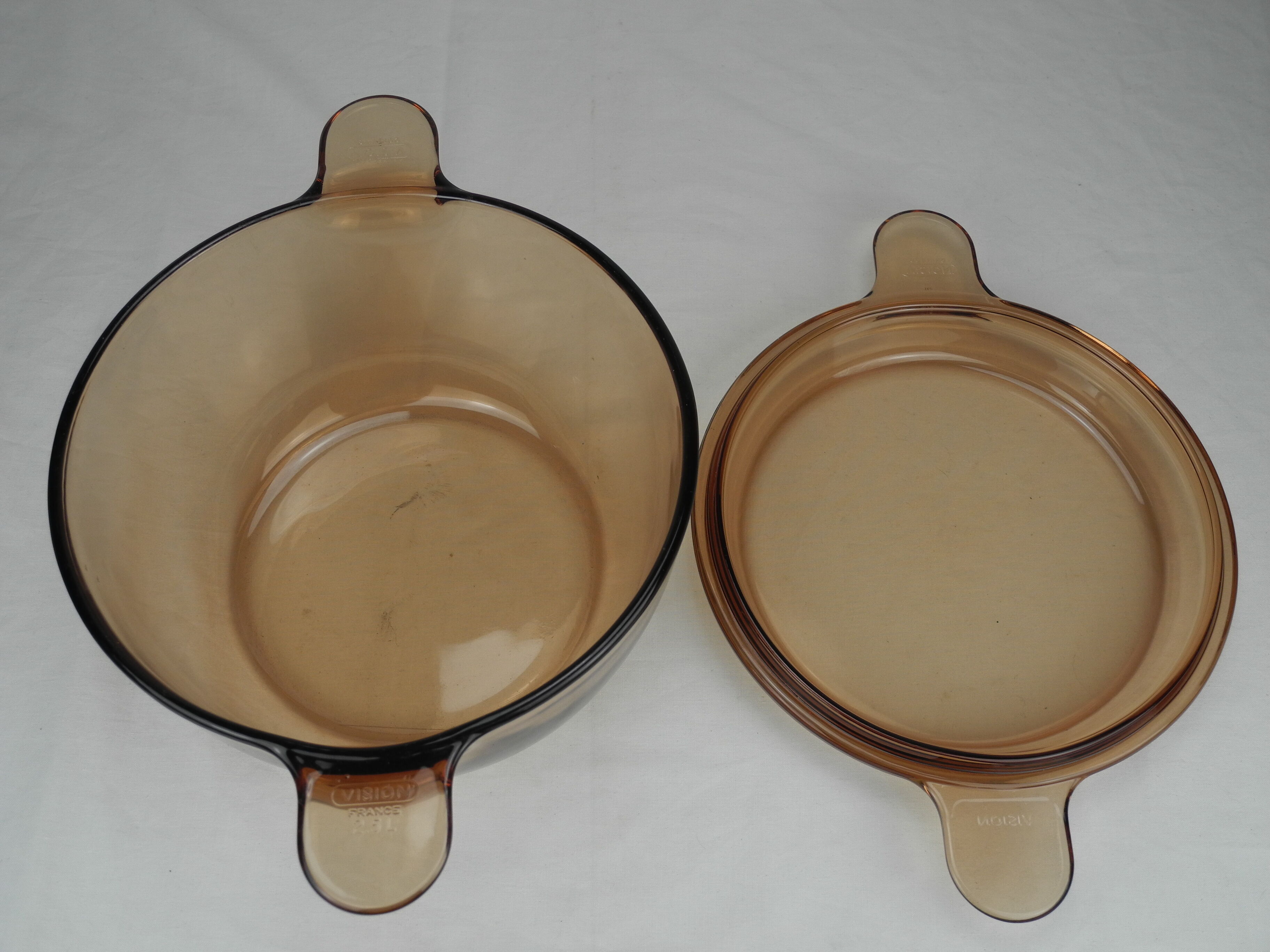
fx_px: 1394
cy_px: 476
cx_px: 635
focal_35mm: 38
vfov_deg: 37.7
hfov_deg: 49.0
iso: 100
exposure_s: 1/212
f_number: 3.2
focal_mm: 8.1
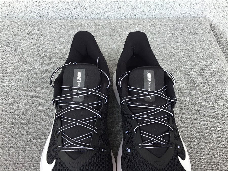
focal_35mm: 31
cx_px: 114
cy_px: 86
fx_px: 204
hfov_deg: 58.4
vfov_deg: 45.4
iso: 25
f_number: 2.4
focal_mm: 3.3
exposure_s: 1/241
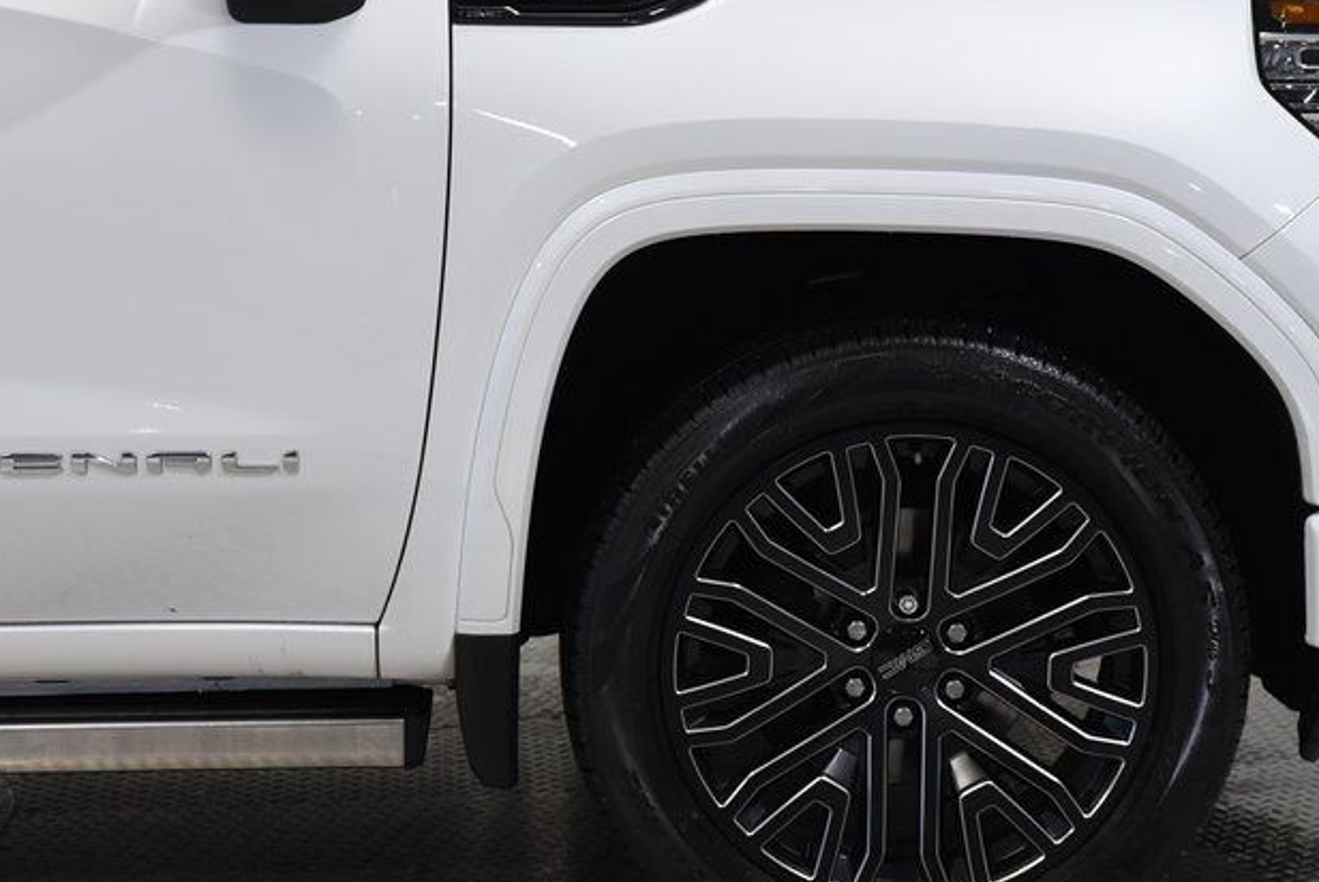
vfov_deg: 13.3
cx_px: 692
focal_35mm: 103
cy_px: 308
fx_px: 3777
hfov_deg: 19.8
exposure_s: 1/100
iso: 1600
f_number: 4.5
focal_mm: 62
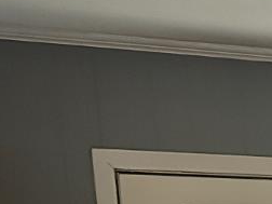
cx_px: 721
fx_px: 1124
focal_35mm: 143
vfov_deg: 9.1
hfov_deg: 10.9
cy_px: 522
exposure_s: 1/30
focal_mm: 6.86
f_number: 1.78
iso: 800
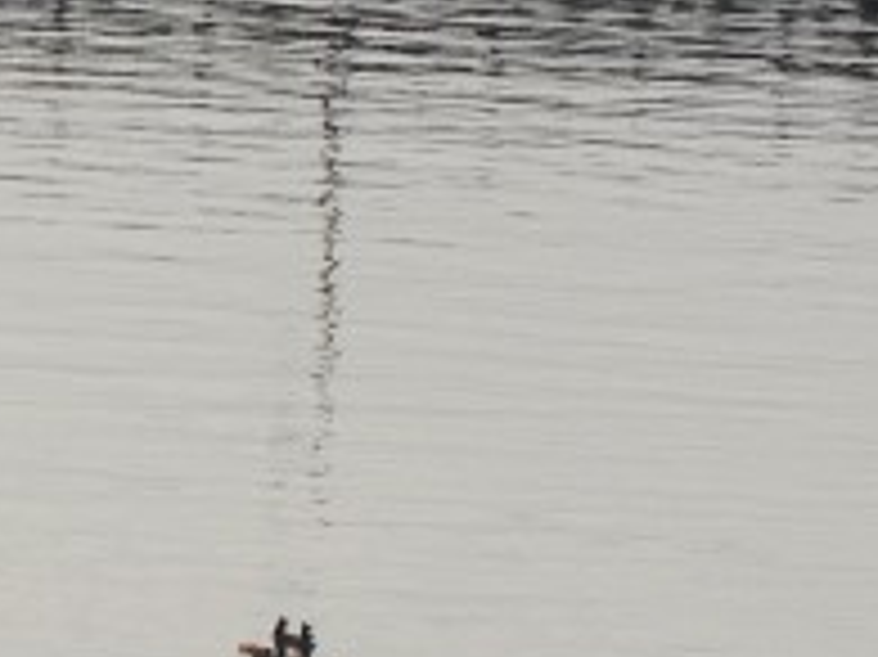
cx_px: -1153
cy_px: 261
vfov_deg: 0.6
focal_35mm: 2660
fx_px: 67427
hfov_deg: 0.7
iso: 100
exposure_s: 1/800
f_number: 5.6
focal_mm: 64.5
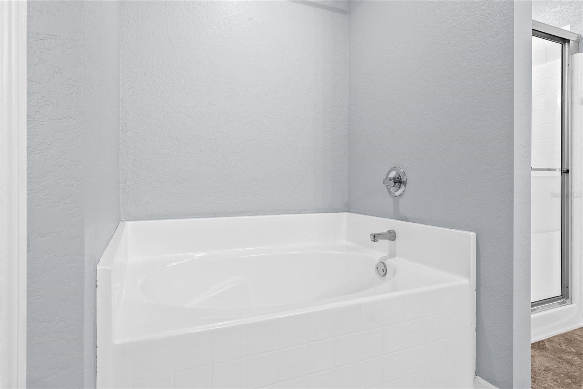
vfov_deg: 61.9
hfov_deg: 84.0
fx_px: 324
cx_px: 292
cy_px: 194
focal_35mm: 20
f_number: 8
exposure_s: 1
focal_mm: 20
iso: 250
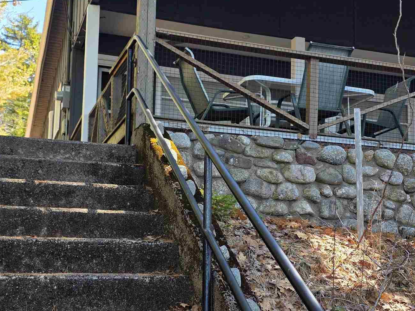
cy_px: 189
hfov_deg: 35.5
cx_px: 214
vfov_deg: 27.0
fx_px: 647
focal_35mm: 54
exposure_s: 1/359
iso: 32
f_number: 1.7
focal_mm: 6.3
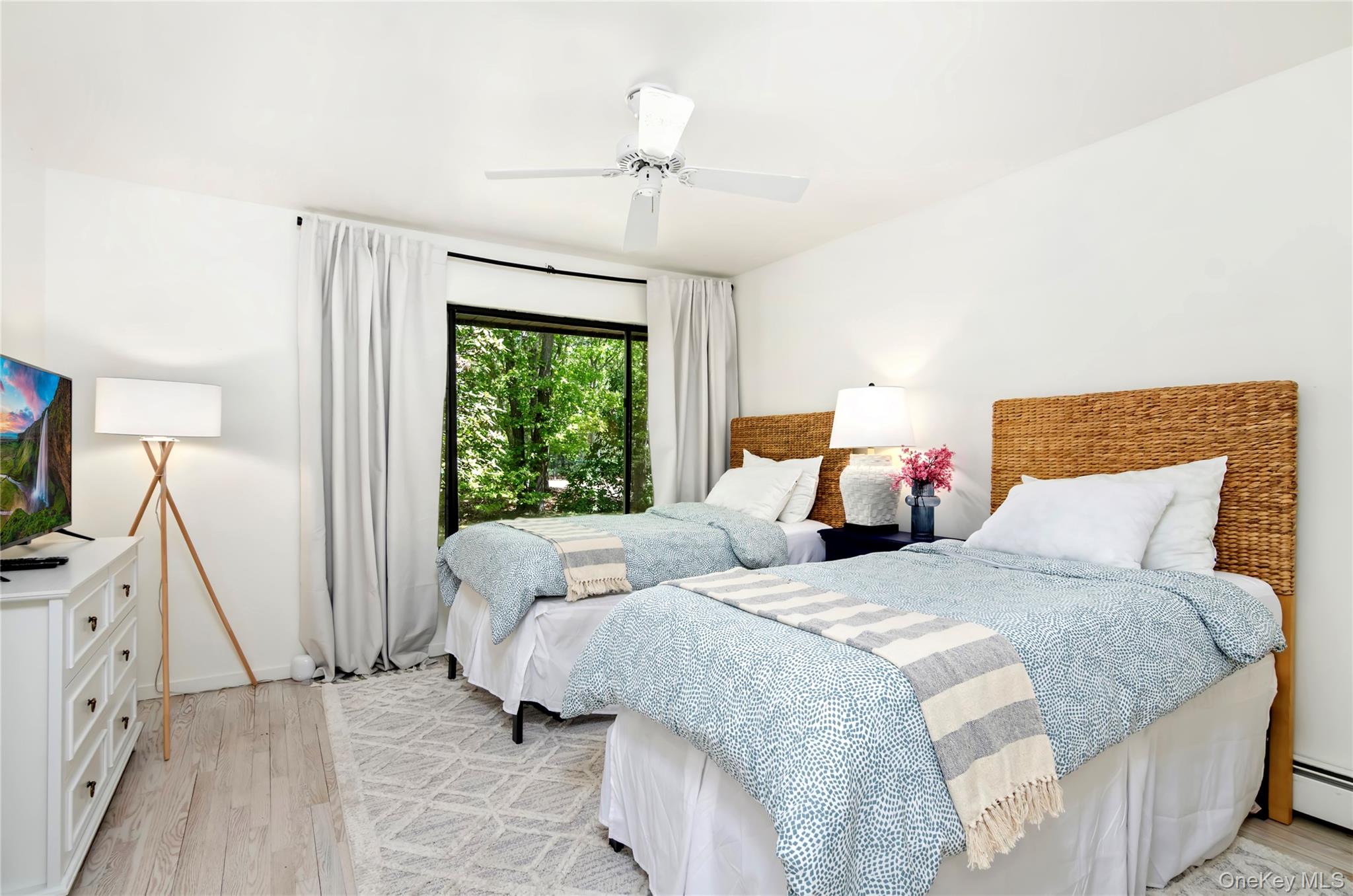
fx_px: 647
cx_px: 676
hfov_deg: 92.6
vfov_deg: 69.4
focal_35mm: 17
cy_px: 448
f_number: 8
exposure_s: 1/5
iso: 400
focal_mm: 11.5
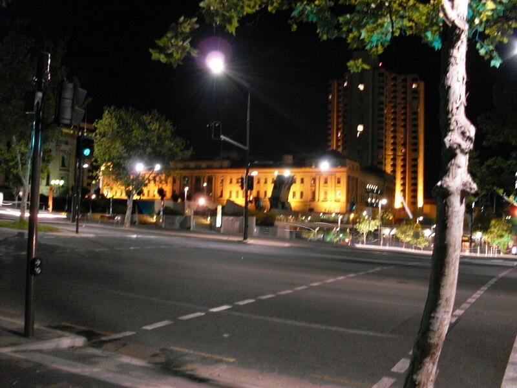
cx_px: 258
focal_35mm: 38
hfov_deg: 49.0
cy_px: 194
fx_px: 568
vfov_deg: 37.7
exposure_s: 1/6
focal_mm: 6.3
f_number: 2.8
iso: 400
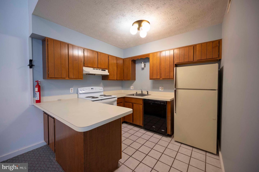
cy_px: 86
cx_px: 130
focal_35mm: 14
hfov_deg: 104.3
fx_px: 101
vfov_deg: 81.1
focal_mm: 14
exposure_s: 1/80
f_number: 5
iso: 1000
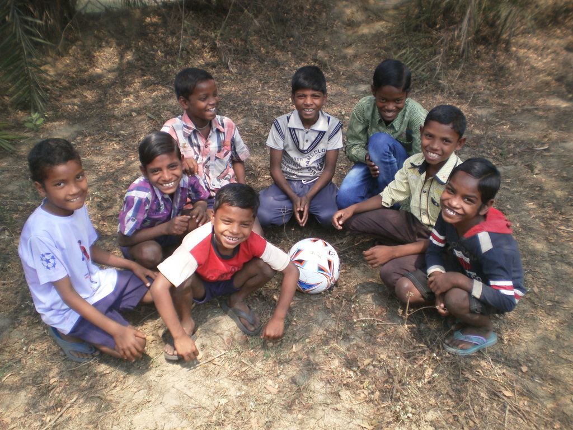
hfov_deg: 51.4
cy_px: 215
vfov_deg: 39.7
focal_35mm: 36
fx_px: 596
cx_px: 286
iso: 100
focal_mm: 6.3
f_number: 3.1
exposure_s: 1/320
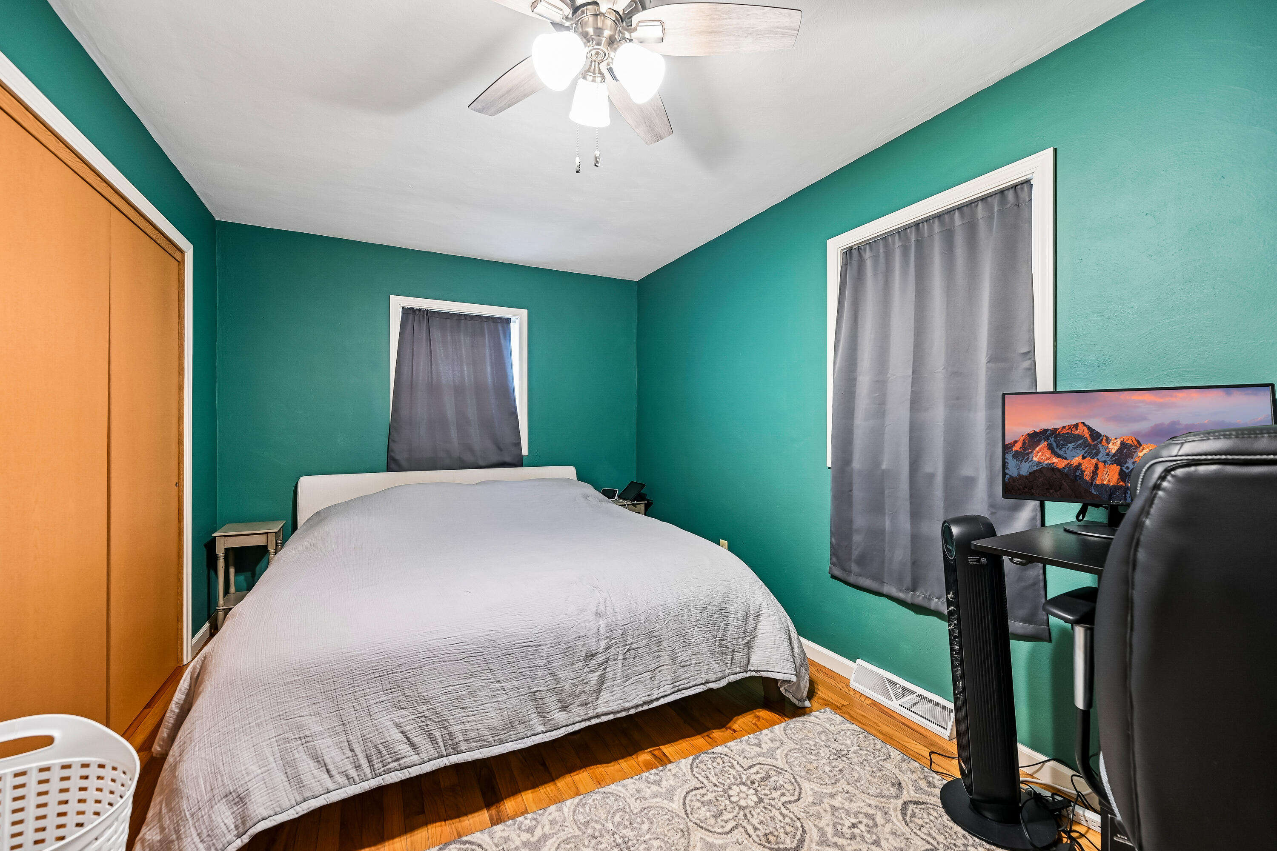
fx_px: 497
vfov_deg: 81.2
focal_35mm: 14
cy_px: 426
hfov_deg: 104.3
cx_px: 638
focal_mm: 14
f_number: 4.8
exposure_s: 1/3.33
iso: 400
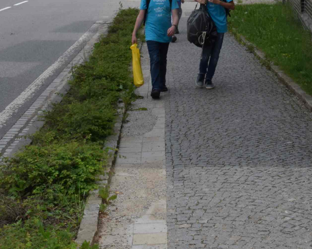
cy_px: 4
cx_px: 216
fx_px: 868
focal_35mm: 94
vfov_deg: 16.1
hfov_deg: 20.3
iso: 400
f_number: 25
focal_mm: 28
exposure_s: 1/125
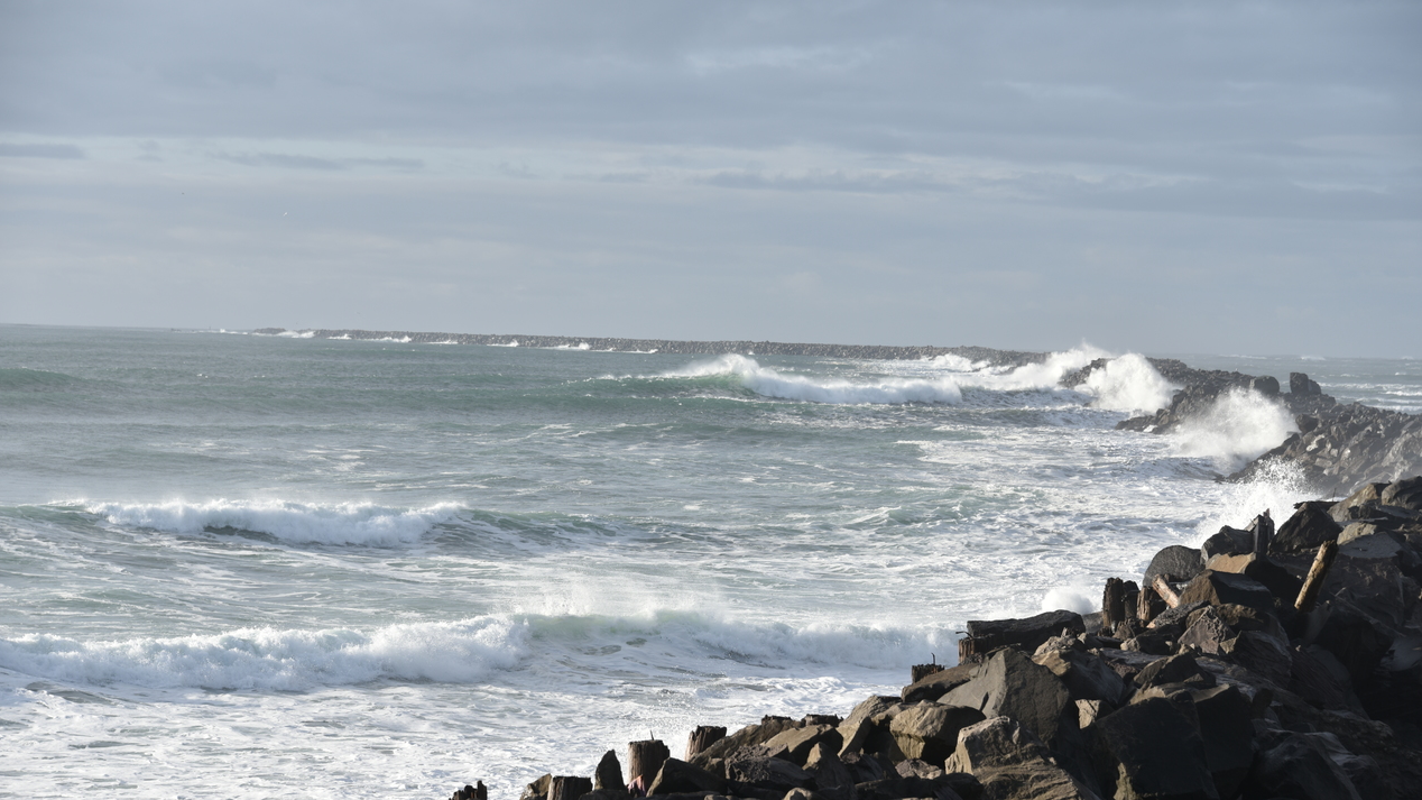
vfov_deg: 9.4
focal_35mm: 129
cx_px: 715
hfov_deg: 16.6
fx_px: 4864
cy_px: 467
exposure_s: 1/250
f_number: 8
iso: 100
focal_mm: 122
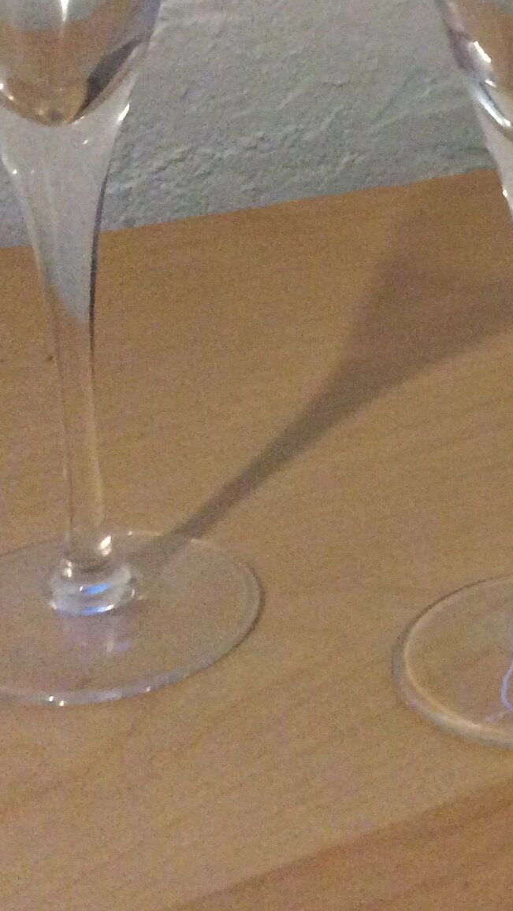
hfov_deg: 14.5
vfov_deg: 27.0
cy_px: 279
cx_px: 769
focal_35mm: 78
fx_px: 1886
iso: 250
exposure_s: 1/25
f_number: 2.4
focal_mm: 3.3
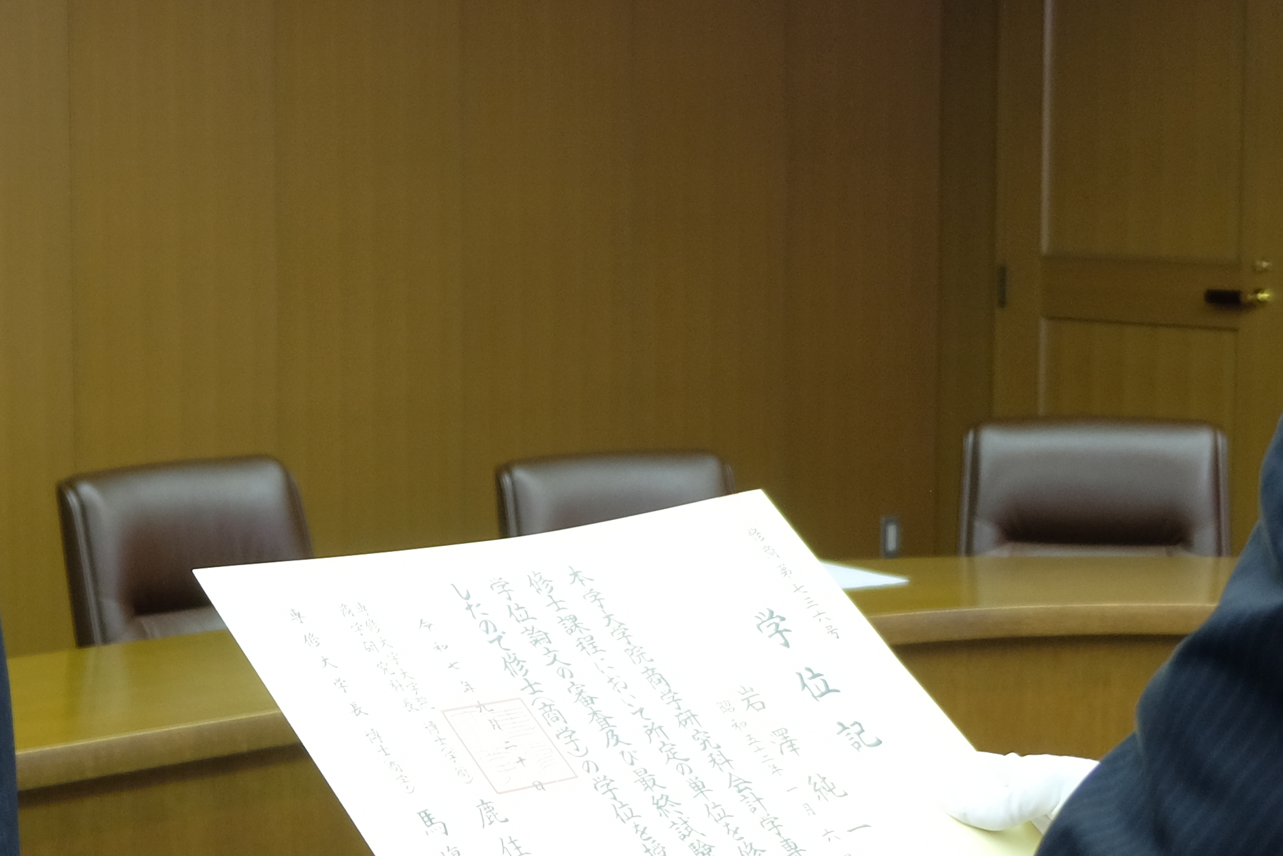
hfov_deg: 23.4
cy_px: 457
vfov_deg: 15.9
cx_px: 307
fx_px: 3065
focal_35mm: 86
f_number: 2.8
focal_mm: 18
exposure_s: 1/28
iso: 400
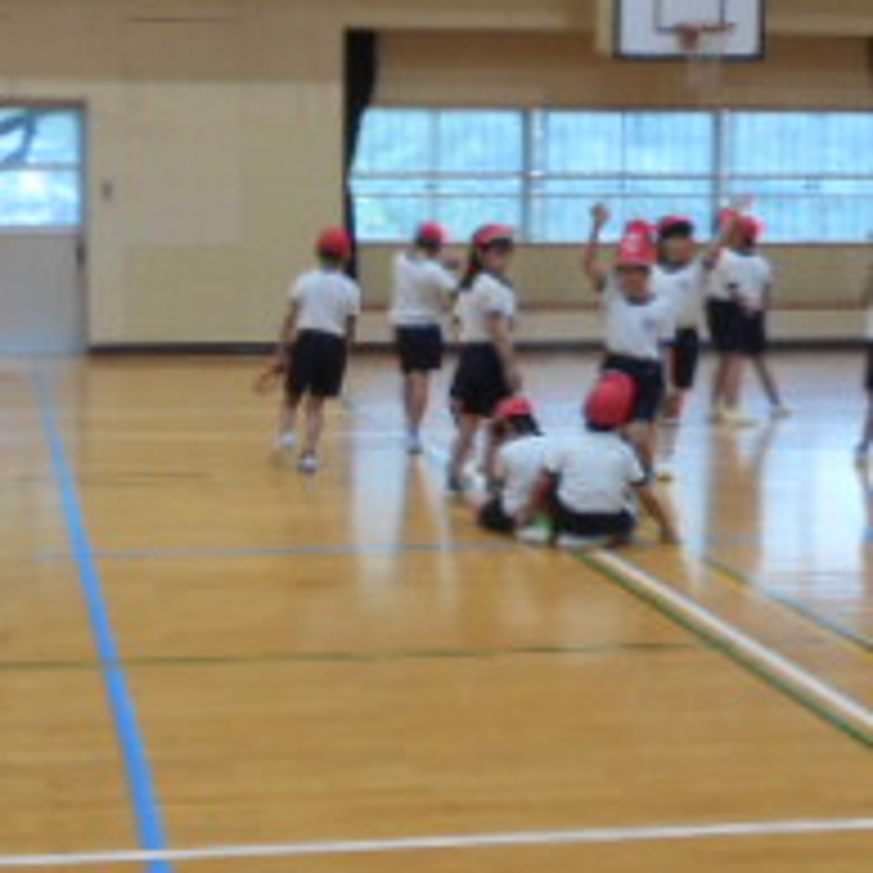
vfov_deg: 22.7
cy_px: 382
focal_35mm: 76
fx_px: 2168
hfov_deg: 22.7
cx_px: 297
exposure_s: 1/30
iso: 220
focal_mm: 4.6
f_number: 3.2
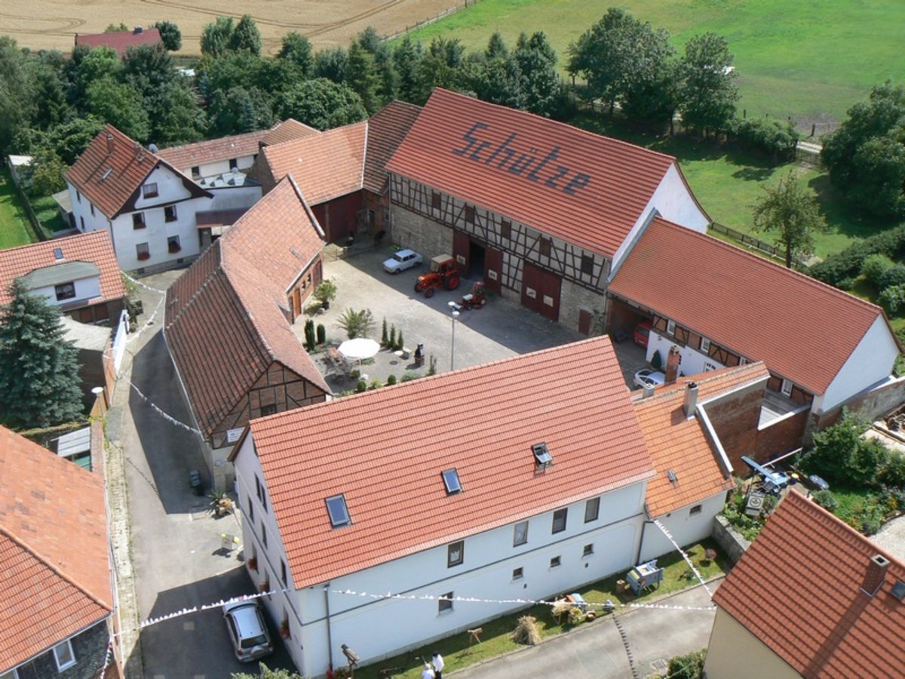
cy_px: 340
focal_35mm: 36
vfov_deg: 39.7
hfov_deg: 51.4
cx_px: 452
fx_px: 941
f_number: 5.6
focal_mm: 6
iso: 80
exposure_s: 1/320
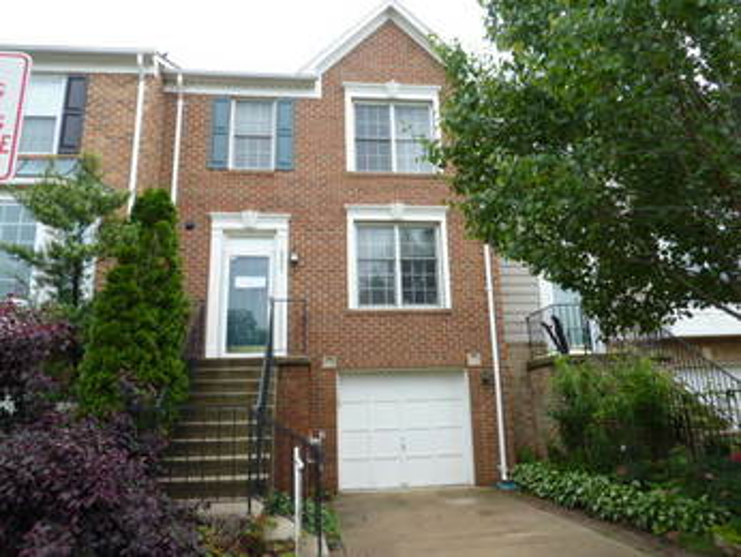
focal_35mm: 25
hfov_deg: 69.4
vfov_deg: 54.9
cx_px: 370
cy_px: 278
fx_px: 536
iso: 80
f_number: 4
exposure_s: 1/125
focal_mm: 4.1
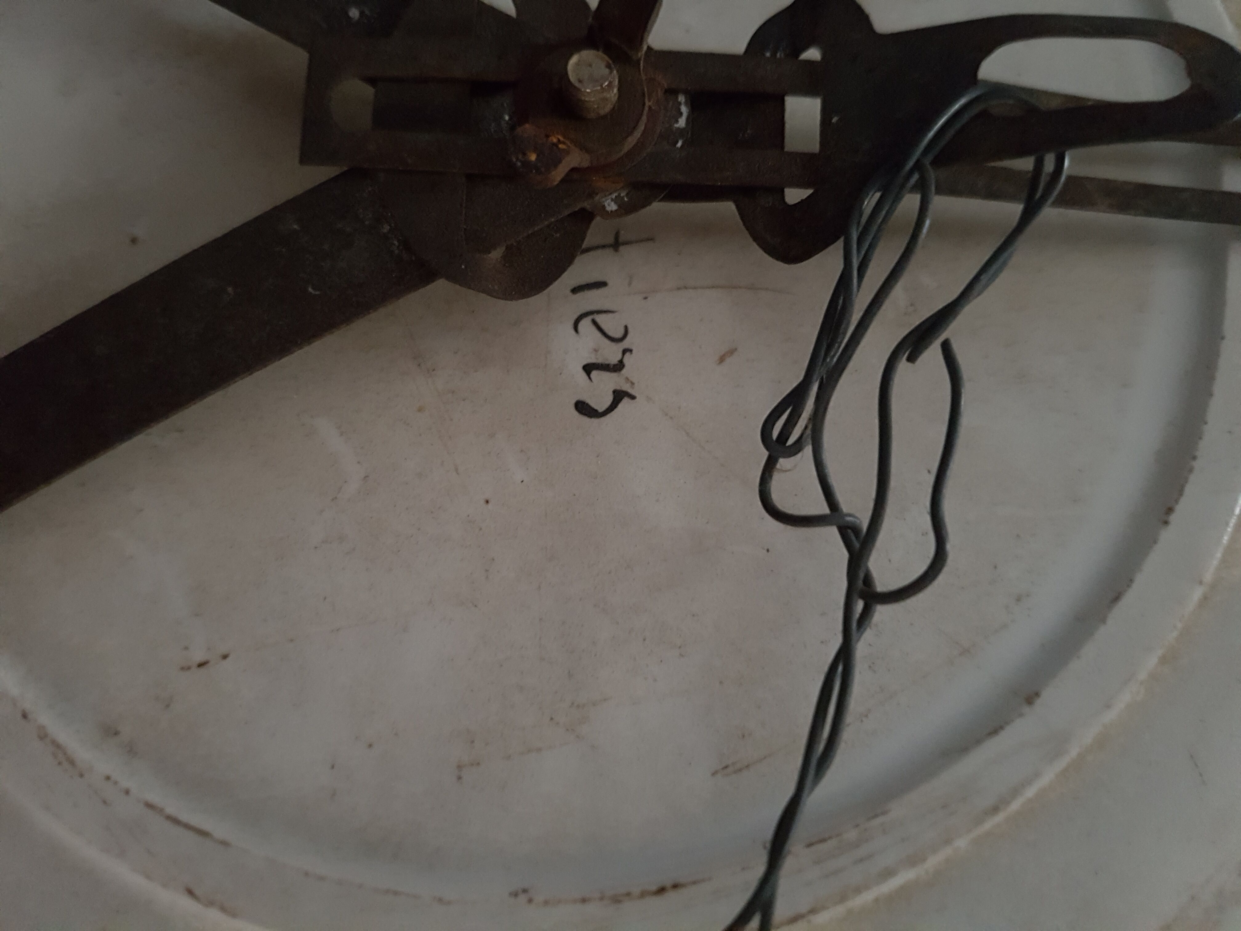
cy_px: 466
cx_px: 620
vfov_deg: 53.1
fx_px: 932
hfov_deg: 67.3
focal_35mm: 26
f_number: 1.7
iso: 800
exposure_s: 1/10
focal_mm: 4.2
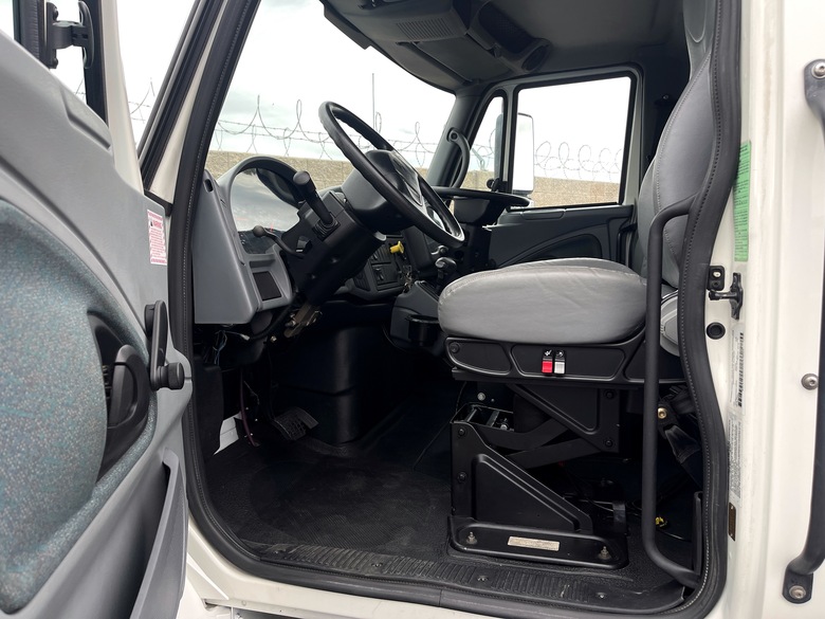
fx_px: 620
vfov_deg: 53.1
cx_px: 412
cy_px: 310
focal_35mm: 26
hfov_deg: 67.3
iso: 50
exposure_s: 1/558
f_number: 1.6
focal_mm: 5.1
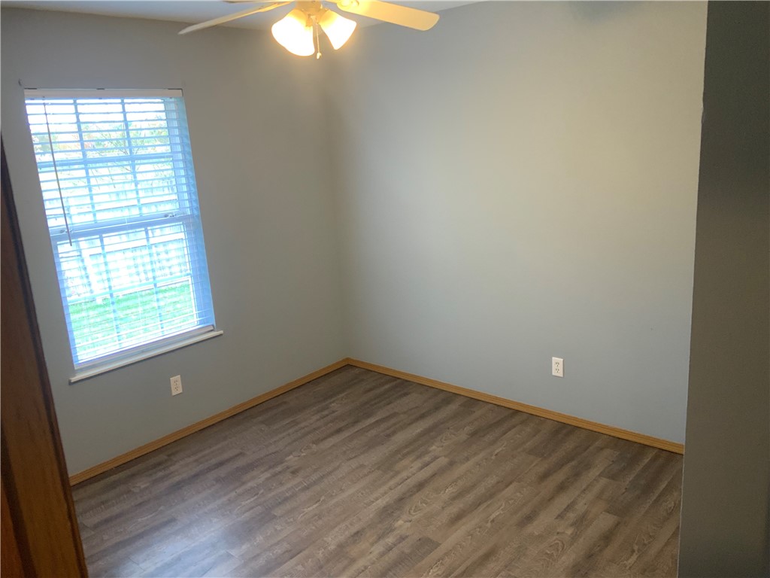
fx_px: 645
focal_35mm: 29
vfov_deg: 48.2
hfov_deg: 61.7
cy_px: 289
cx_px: 385
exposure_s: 1/60
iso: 125
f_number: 1.8
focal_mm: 3
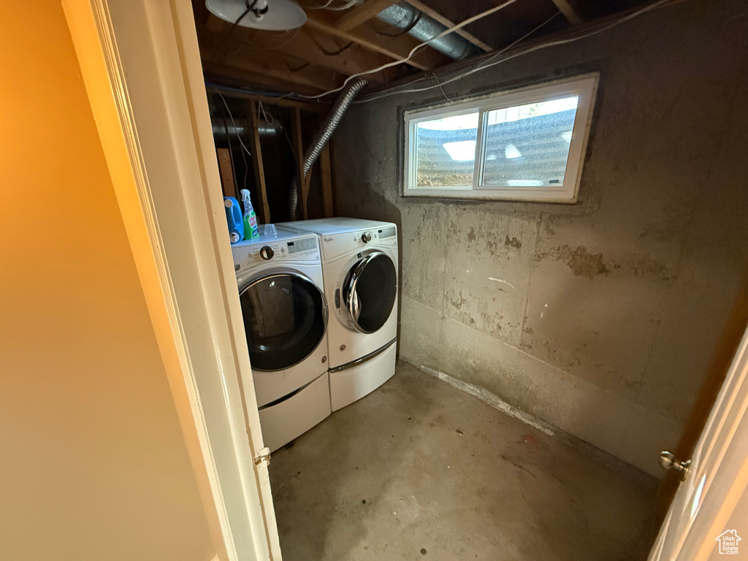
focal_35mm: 14
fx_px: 303
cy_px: 280
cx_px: 374
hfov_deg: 102.1
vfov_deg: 85.7
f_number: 2.2
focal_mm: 2.22
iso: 1000
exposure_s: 1/40
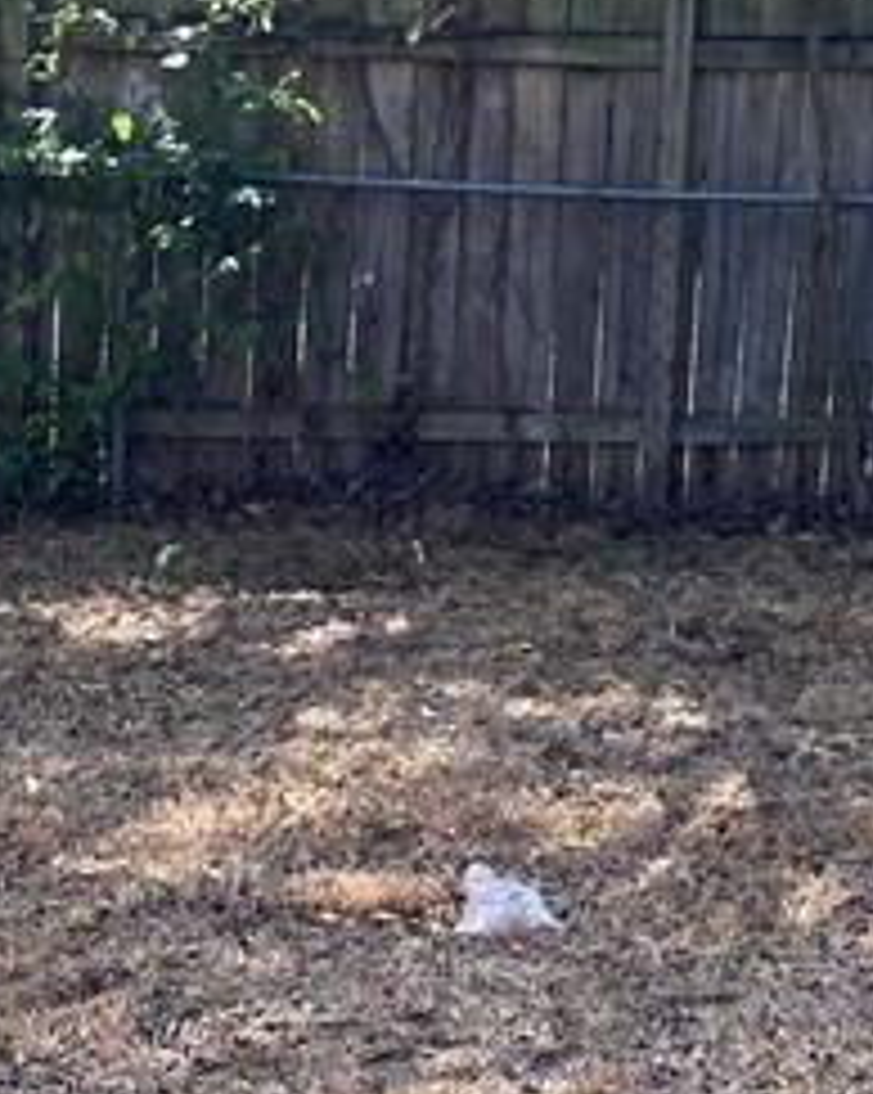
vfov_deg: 17.9
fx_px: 3460
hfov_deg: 13.8
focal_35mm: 107
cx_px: 1174
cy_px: 324
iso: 32
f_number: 1.8
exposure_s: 1/339
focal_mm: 4.25
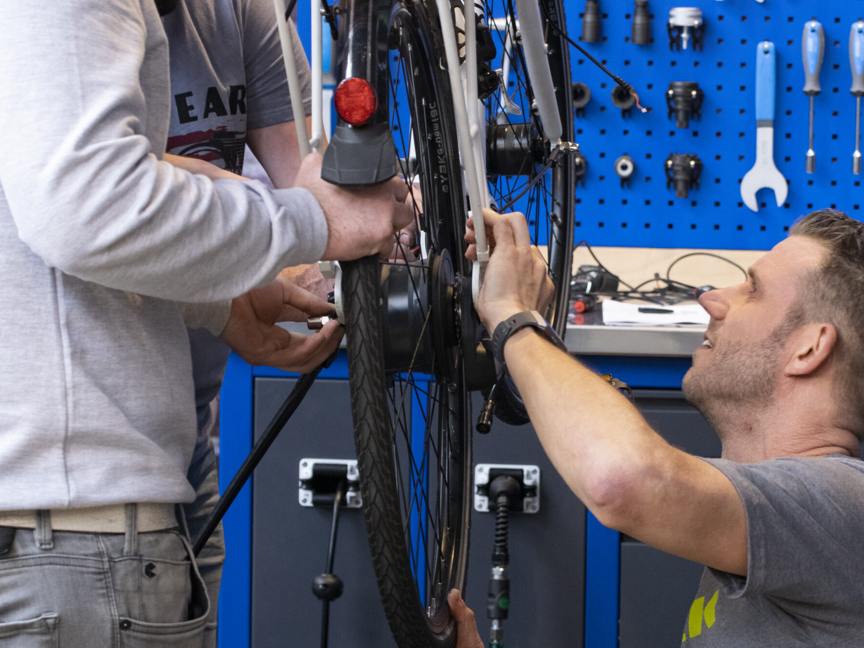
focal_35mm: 145
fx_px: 3620
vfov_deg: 10.2
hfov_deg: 13.6
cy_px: 394
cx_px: 592
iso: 1600
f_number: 7.1
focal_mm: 70
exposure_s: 1/80
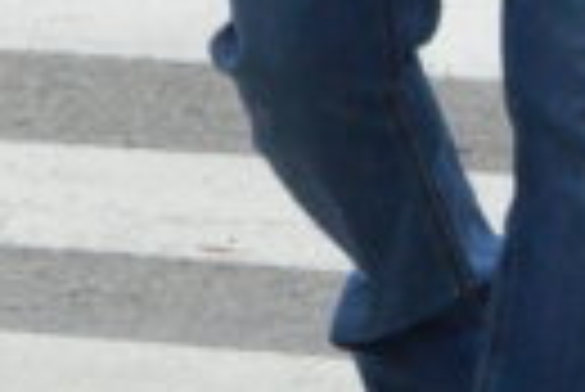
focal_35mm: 911
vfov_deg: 1.5
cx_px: -1094
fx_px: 14820
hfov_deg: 2.2
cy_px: -786
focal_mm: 116
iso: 4000
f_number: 14
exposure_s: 1/800
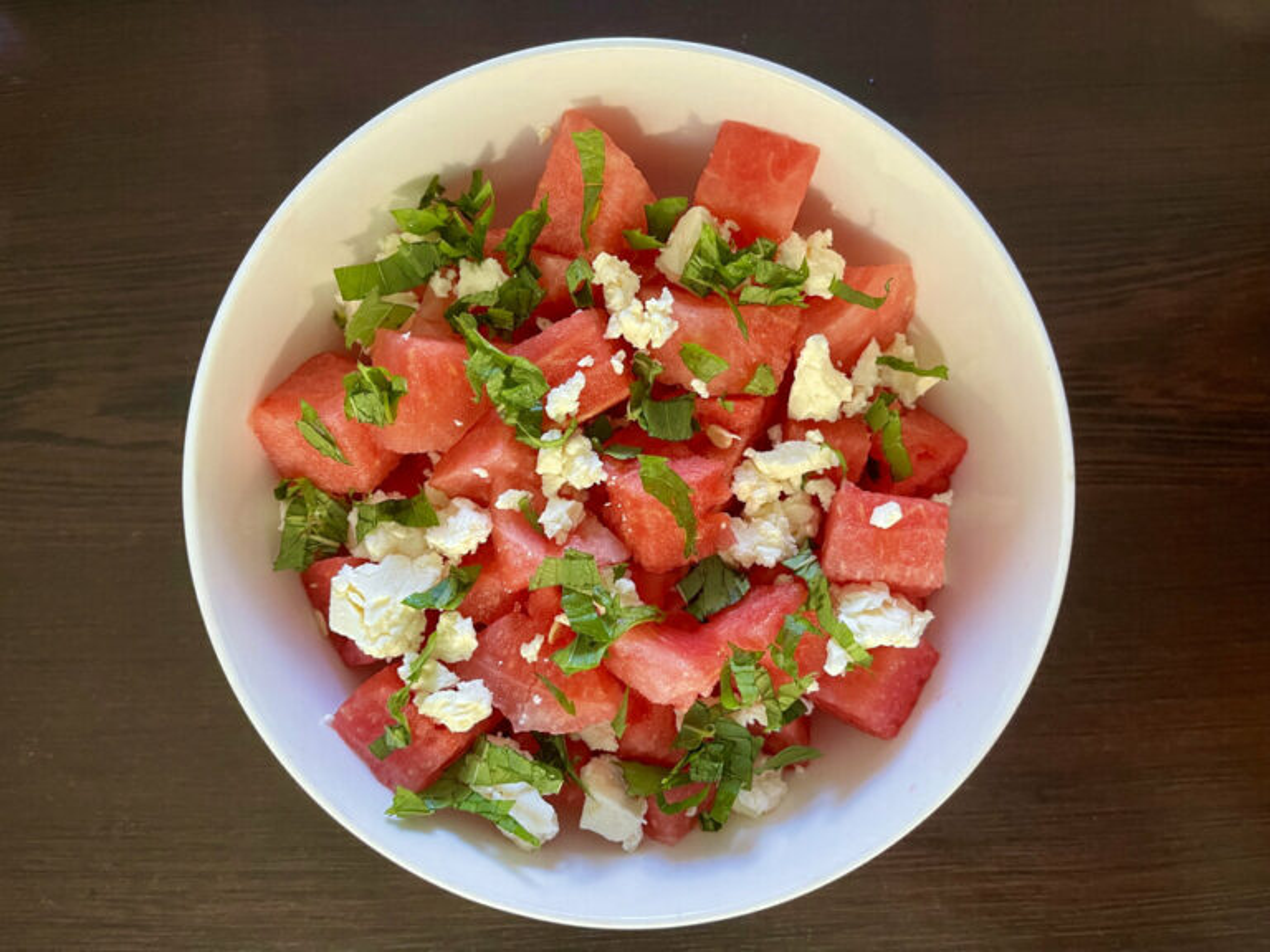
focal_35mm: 26
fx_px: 954
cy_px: 476
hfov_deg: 67.3
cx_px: 635
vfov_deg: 53.1
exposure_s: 1/50
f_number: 1.6
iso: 320
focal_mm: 5.1
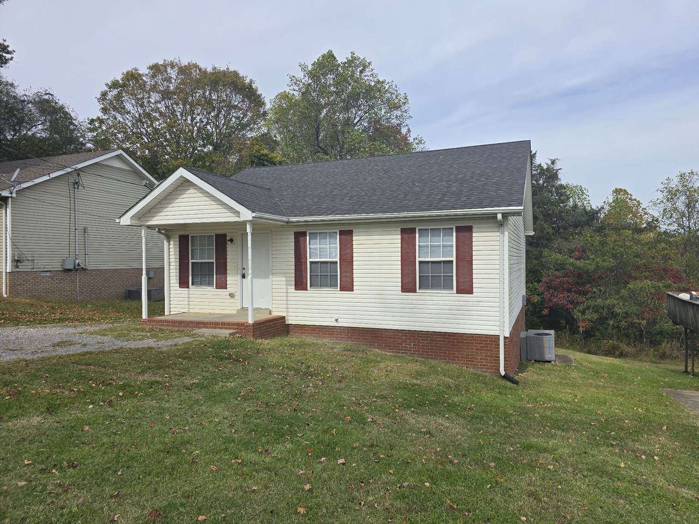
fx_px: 464
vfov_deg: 58.9
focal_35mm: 23
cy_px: 262
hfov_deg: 73.9
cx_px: 350
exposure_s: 1/701
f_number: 1.7
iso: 12
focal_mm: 6.3
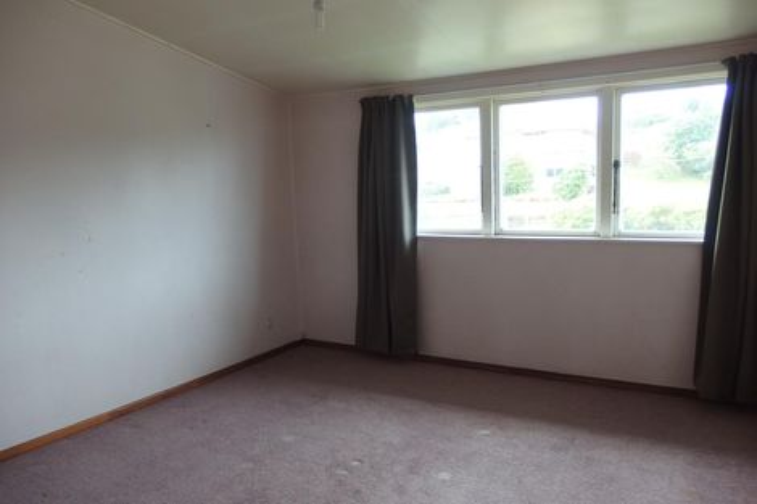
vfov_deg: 49.5
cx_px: 378
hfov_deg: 69.4
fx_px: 547
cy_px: 252
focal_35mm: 26
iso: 100
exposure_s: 1/80
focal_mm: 4.7
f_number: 2
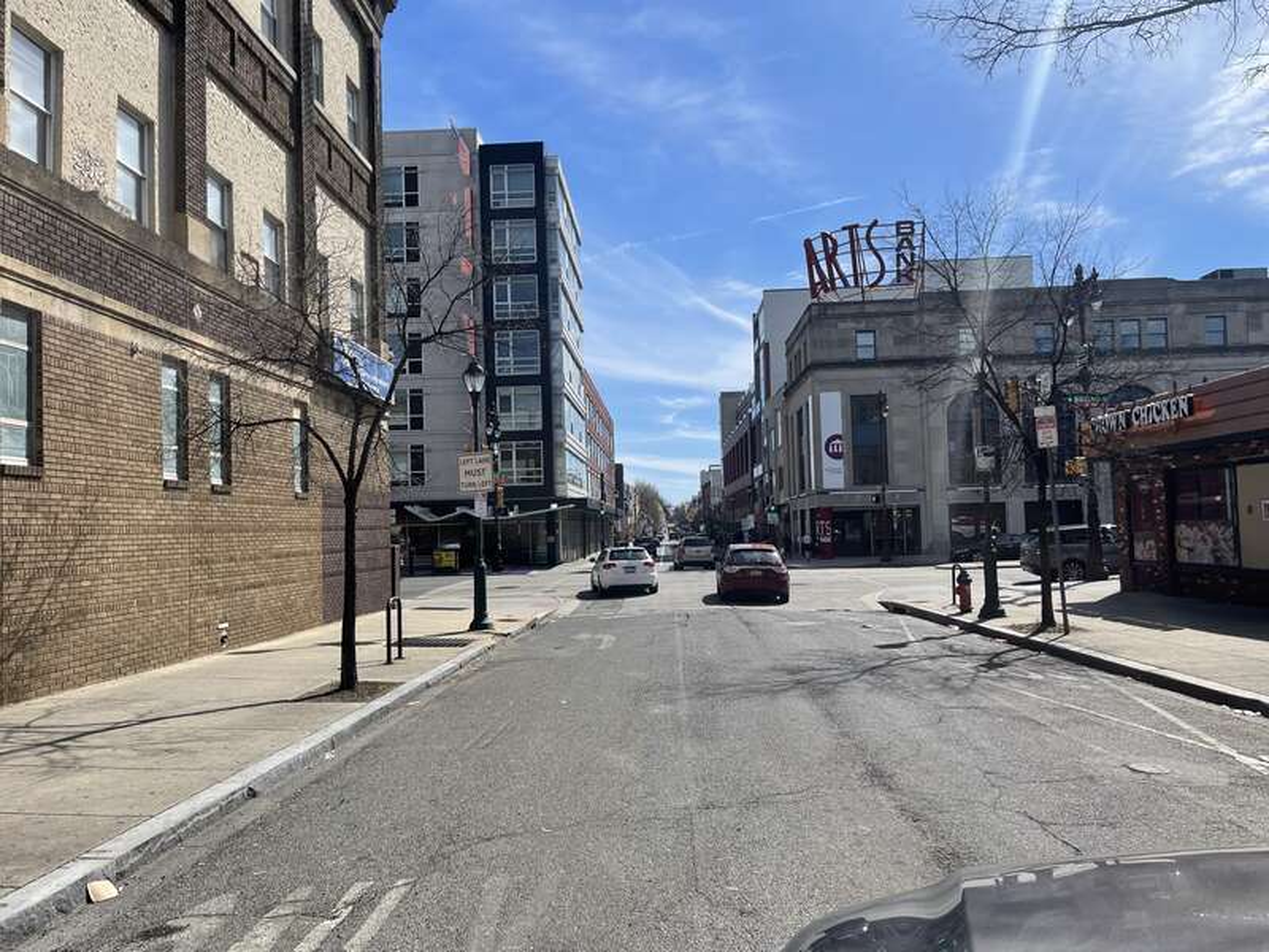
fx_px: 916
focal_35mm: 25
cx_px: 634
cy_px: 476
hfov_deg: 69.4
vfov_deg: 54.9
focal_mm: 5.1
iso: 32
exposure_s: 1/4202
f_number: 1.6
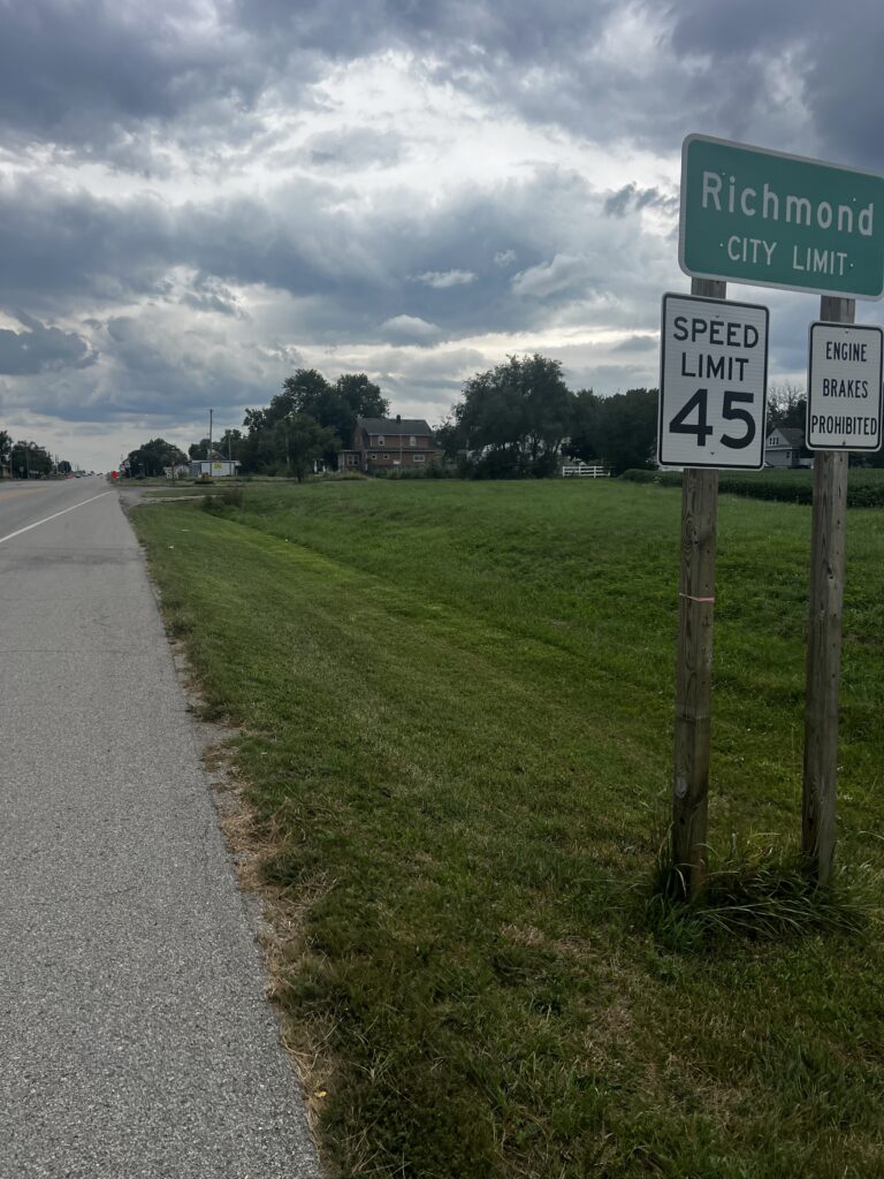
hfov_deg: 53.1
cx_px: 442
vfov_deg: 67.3
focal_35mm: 26
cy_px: 590
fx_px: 885
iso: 50
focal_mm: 5.7
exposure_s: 1/4115
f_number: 1.5
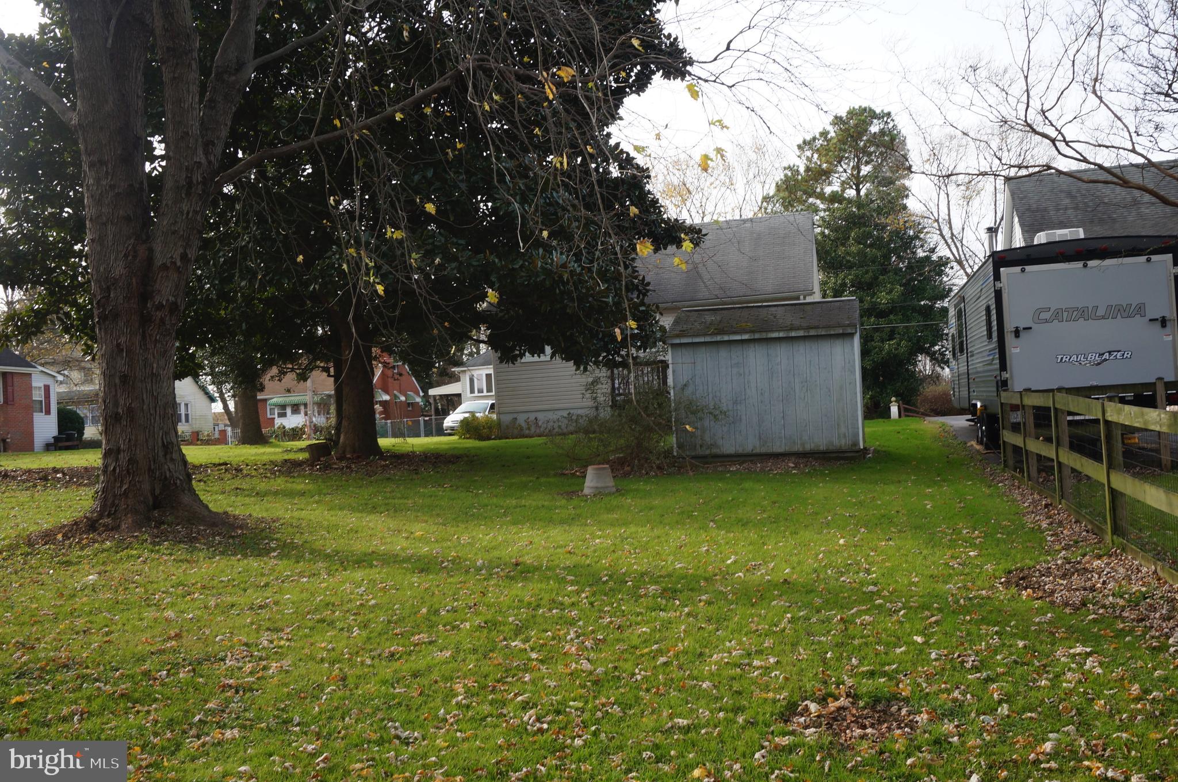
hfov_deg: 53.2
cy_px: 391
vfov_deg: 36.8
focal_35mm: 36
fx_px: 1176
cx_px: 589
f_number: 11
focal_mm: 24
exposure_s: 1/80
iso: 200
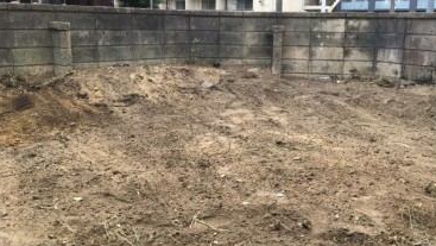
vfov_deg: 32.0
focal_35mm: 37
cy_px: 116
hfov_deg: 53.8
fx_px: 428
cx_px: 251
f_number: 2.2
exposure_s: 1/366
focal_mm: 4.15
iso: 25
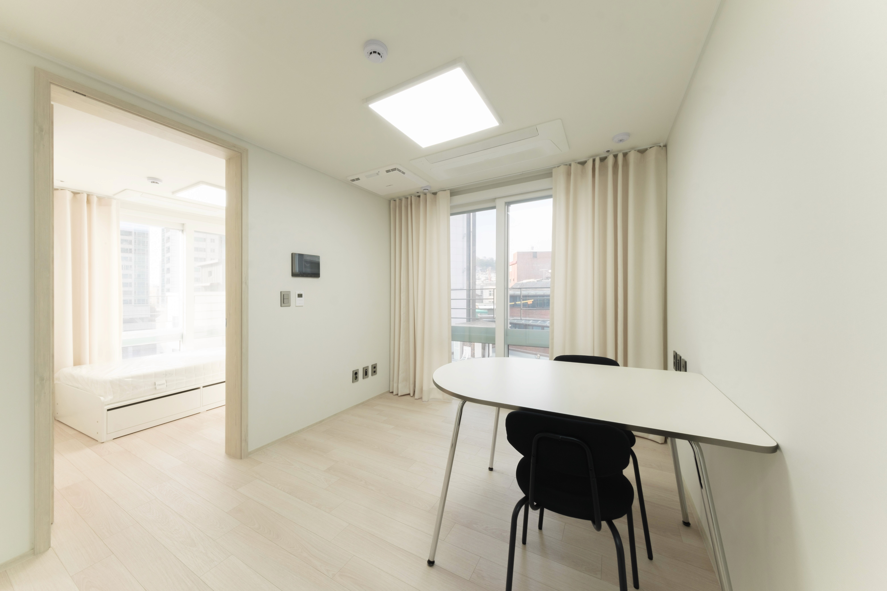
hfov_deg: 112.6
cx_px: 444
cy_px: 296
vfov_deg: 90.0
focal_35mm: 12
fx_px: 296
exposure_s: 1/4
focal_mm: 8
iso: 160
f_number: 16
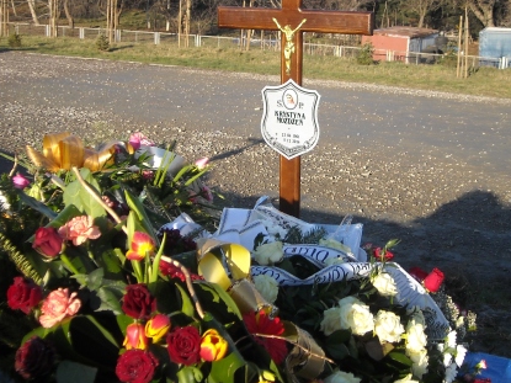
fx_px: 797
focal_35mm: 54
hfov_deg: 35.5
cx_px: 235
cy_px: 139
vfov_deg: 26.9
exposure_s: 1/154
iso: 64
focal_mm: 5.7
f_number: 5.6
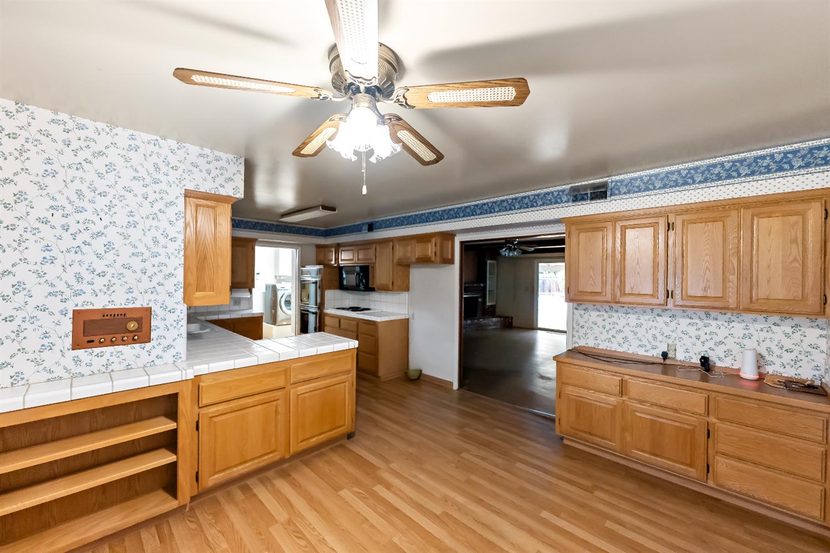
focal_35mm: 14
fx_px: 323
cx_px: 415
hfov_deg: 104.3
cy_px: 276
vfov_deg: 81.2
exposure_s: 1/160
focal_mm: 14
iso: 3200
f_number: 2.8
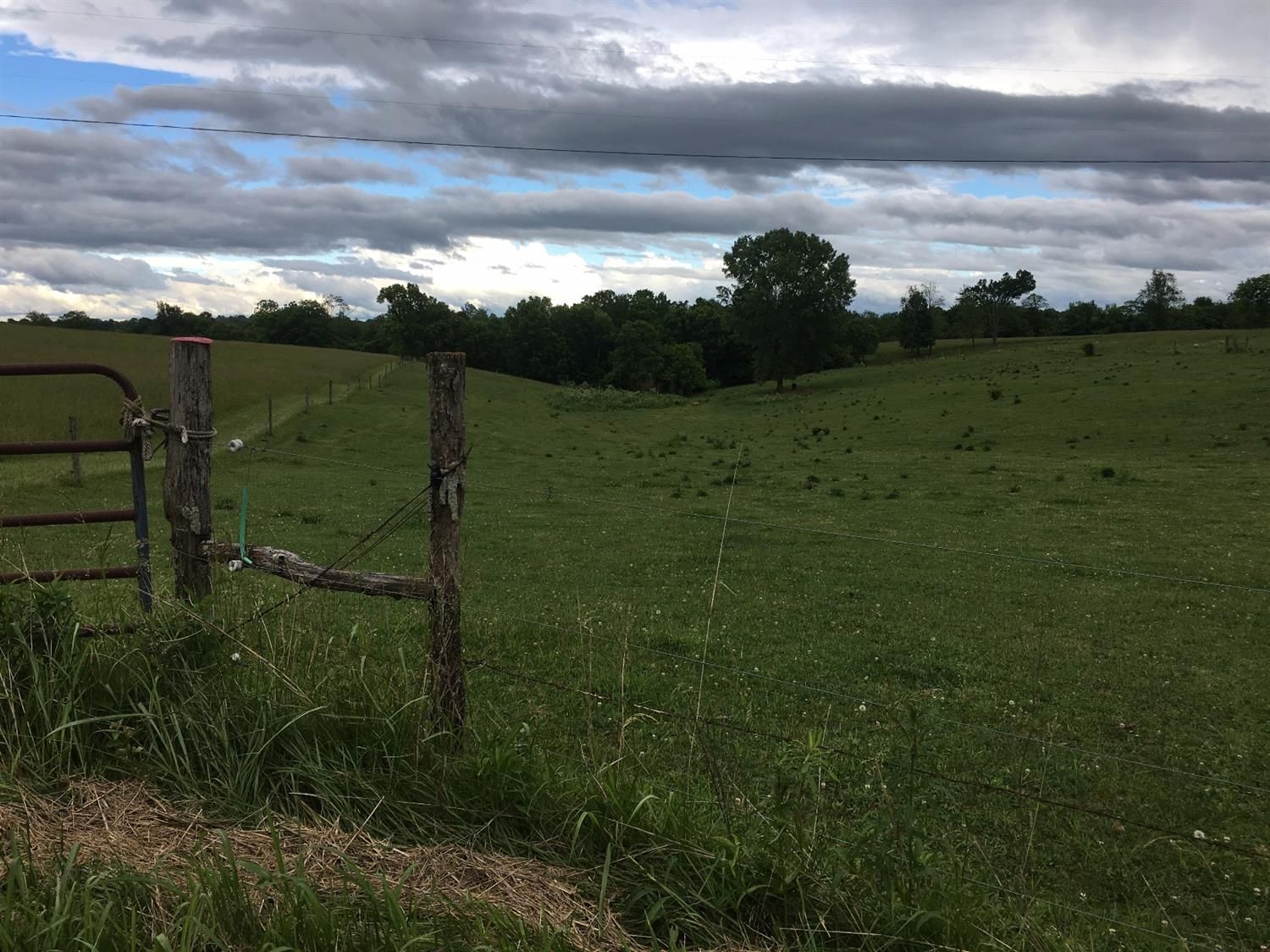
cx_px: 635
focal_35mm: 29
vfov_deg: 48.2
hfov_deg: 61.7
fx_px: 1064
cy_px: 476
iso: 25
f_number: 2.2
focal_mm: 4.15
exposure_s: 1/596
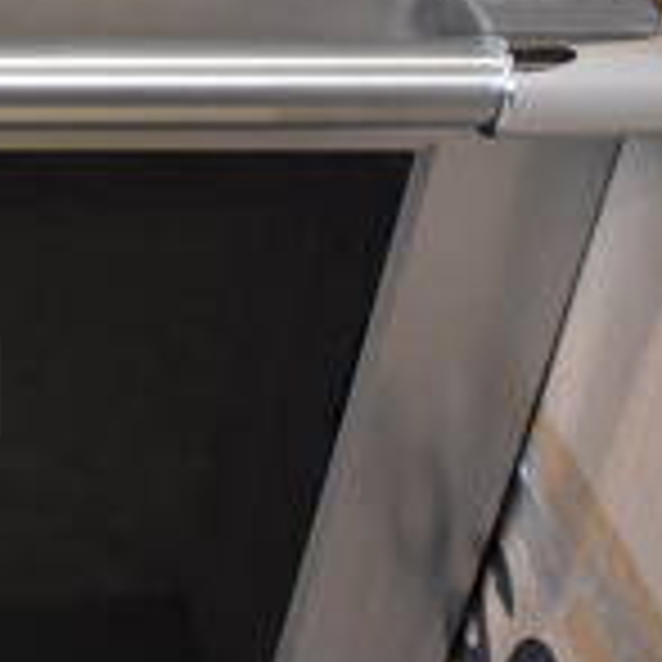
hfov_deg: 15.8
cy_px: 198
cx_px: -500
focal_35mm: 95
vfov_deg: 18.2
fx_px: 2055
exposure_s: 1/125
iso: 4000
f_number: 3.5
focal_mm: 18
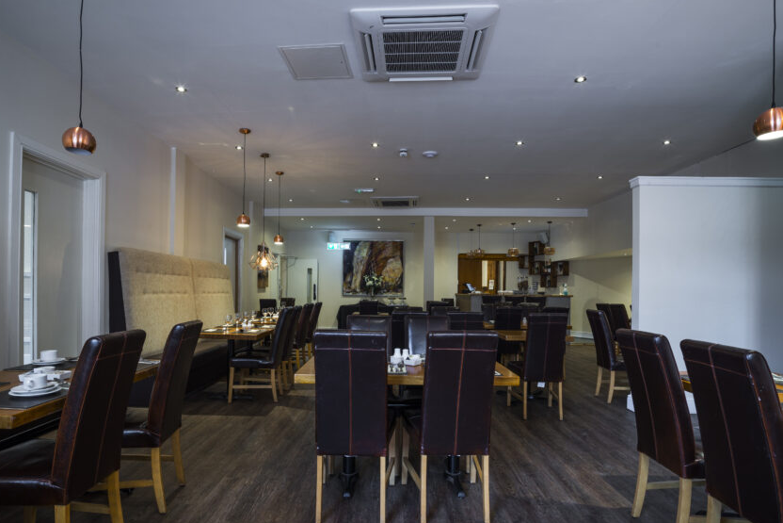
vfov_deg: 64.4
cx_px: 378
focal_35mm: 19
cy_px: 291
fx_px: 413
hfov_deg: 86.9
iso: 200
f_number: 11
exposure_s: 1.6
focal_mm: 17
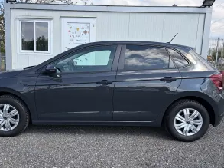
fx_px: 207
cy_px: 86
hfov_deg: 56.7
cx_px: 99
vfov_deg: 44.1
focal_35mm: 32
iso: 50
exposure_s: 1/1706
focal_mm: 5.96
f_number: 1.6
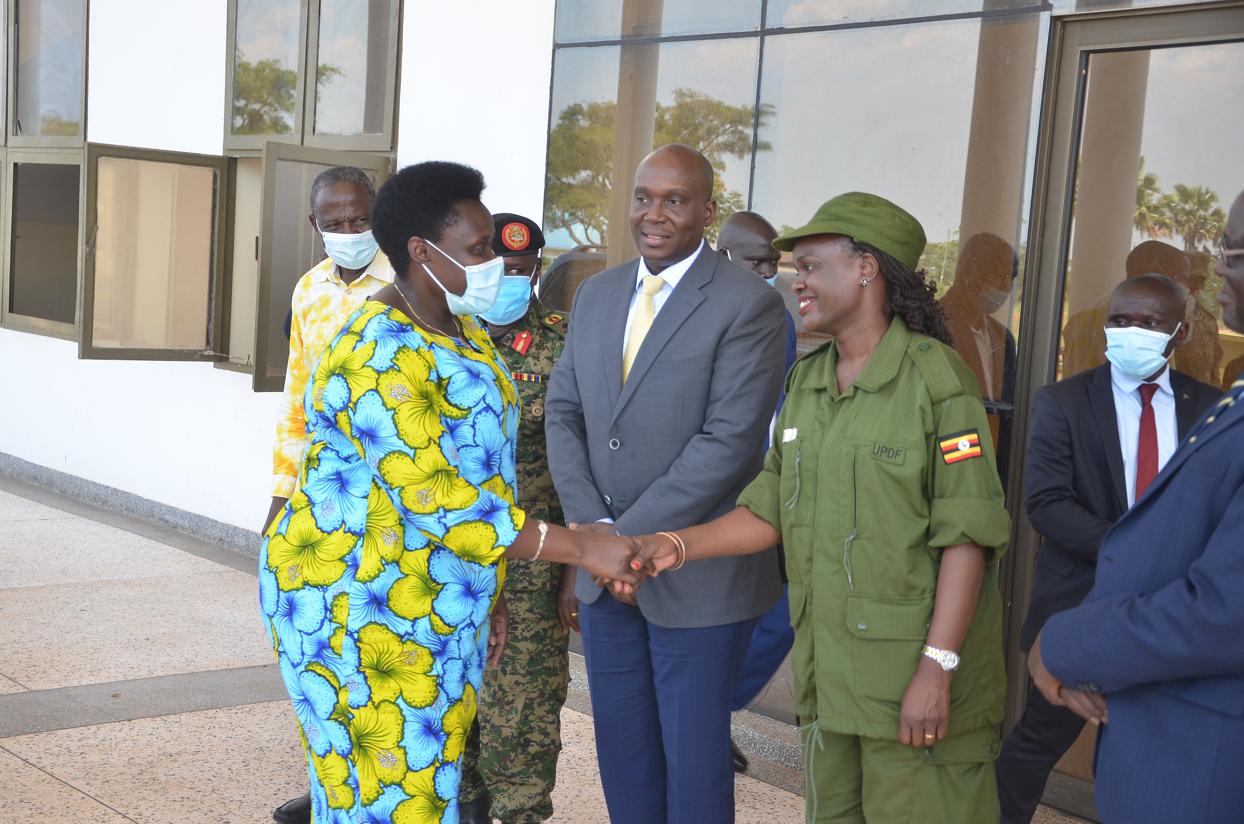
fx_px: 1810
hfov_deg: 37.9
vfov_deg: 25.6
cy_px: 412
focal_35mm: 52
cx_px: 622
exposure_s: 1/160
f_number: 4.5
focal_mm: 35
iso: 250
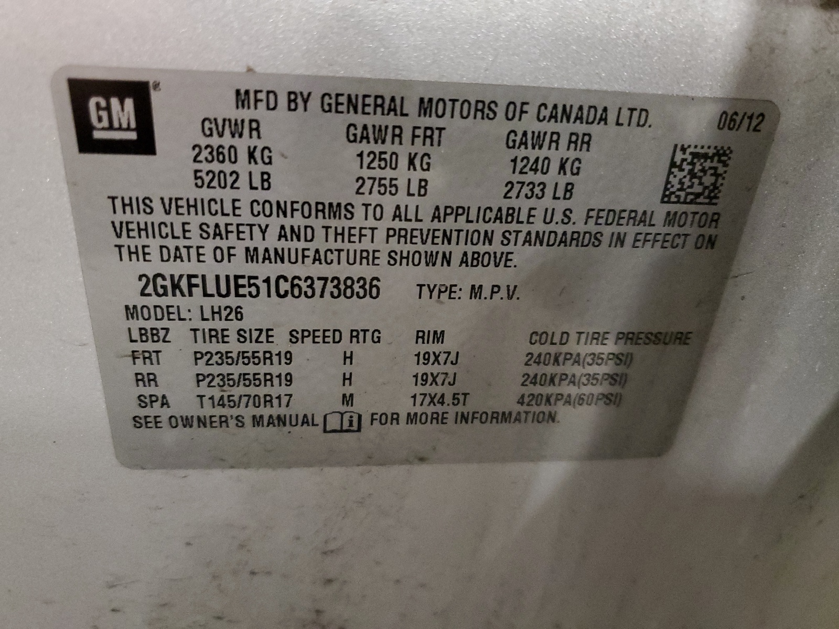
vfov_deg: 53.1
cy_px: 314
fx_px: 630
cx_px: 420
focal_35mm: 26
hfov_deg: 67.3
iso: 565
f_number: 1.5
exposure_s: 1/15
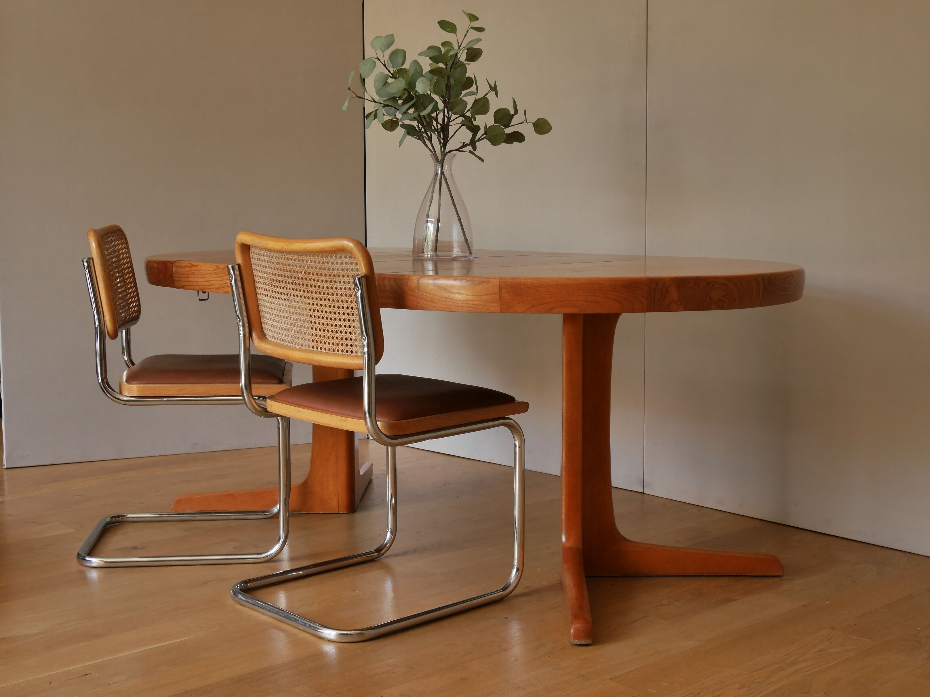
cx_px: 465
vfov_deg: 30.3
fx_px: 1290
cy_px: 348
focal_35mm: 48
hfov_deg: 39.7
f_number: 5
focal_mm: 24
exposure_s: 1/60
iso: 500
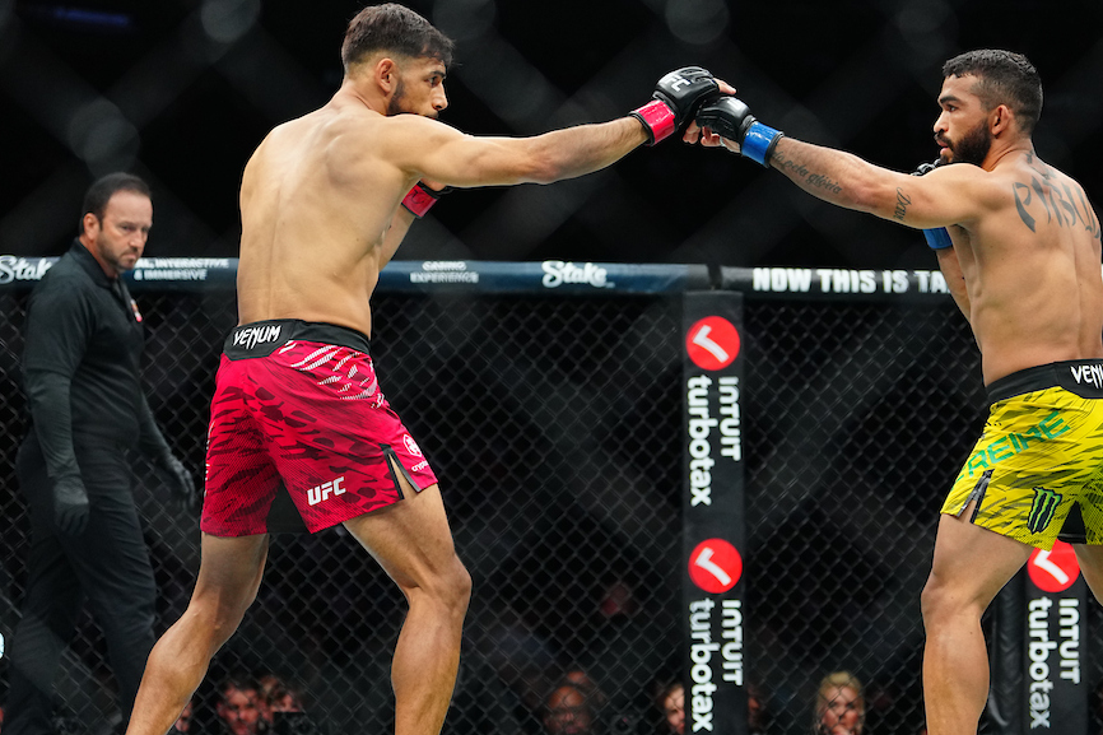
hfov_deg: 21.0
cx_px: 664
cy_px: 417
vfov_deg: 14.1
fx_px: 2971
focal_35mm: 97
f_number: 2.8
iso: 2000
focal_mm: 70
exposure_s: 1/800
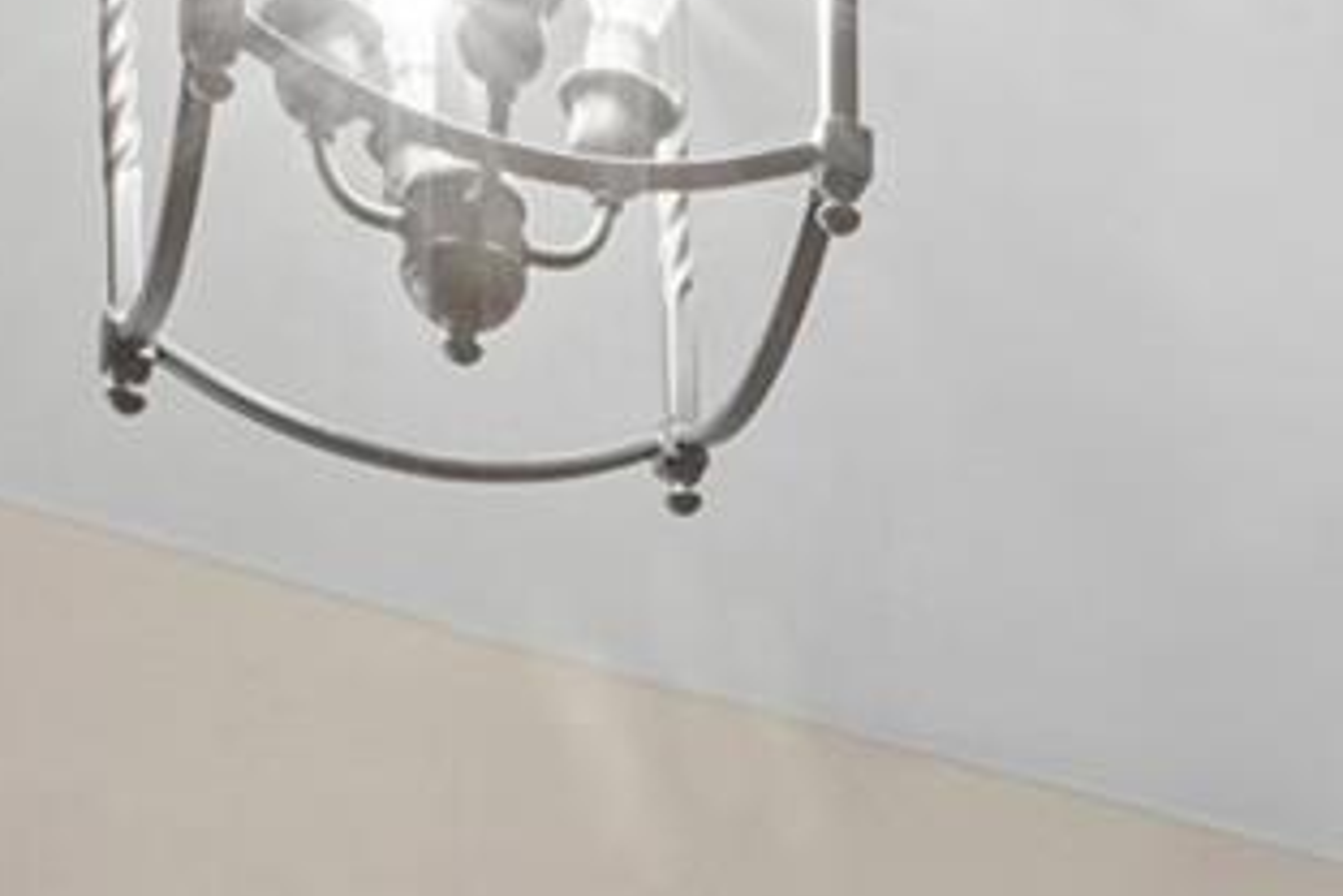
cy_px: 2664
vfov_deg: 9.9
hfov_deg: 18.9
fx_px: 3917
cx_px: 1347
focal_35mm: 105
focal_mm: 16
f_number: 11
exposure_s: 1/2
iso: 100
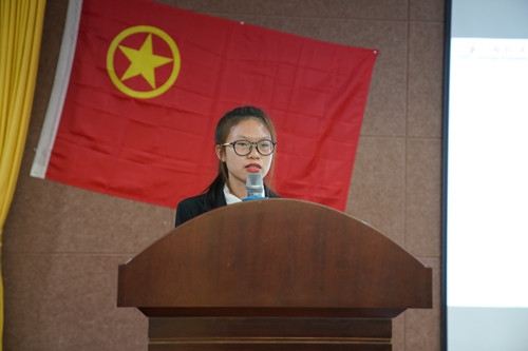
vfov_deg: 19.4
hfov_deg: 28.9
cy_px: 176
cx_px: 264
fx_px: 1026
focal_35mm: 70
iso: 2000
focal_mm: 70
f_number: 2.8
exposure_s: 1/80
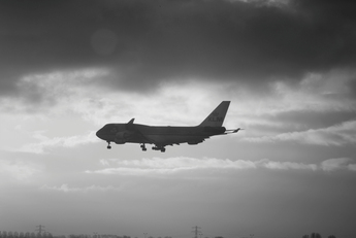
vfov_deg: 9.8
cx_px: 196
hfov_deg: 14.6
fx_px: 1386
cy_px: 127
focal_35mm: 140
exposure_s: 1/640
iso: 100
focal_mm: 70
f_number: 6.3
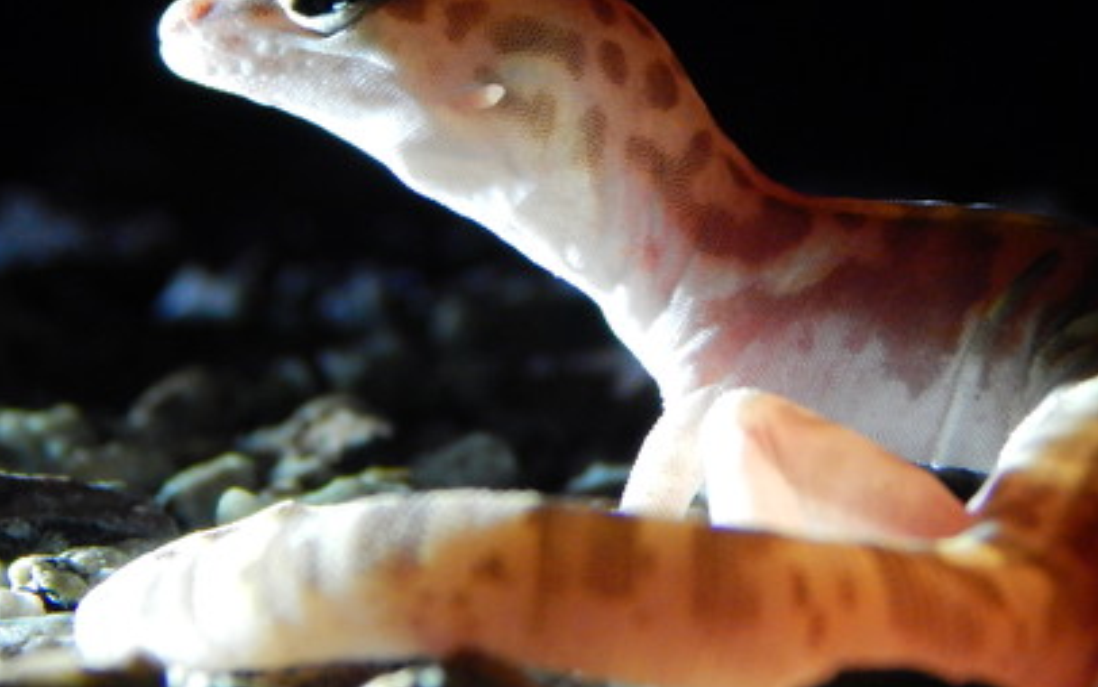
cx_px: 573
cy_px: 207
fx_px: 5837
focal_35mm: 195
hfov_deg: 10.7
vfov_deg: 6.7
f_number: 4.8
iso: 720
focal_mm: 23.4
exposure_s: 1/15
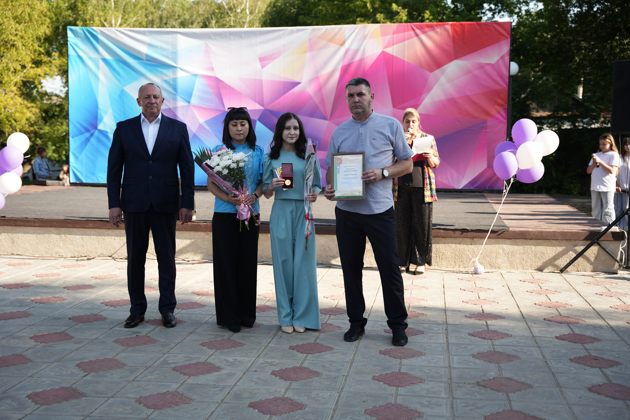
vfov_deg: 28.7
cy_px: 210
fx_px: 821
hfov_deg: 42.0
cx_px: 315
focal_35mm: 47
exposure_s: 1/400
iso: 160
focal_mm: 46.9
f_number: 2.8
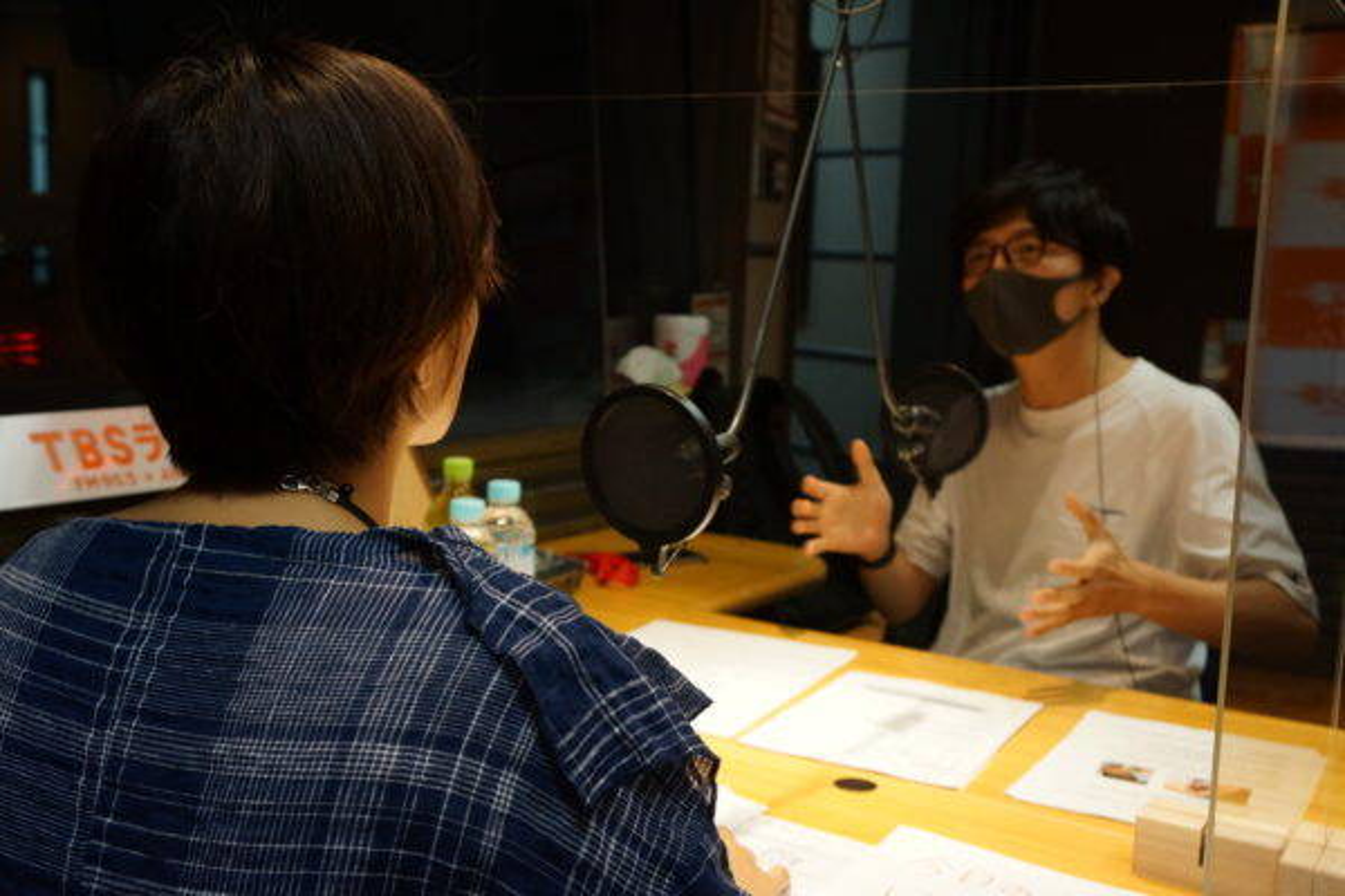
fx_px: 1457
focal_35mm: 39
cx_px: 672
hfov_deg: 49.6
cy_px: 448
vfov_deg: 34.2
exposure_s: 1/160
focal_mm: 26
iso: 1600
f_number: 5
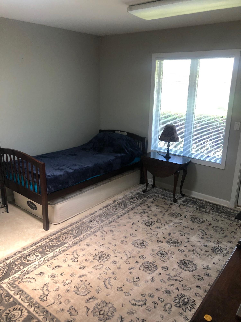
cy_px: 161
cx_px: 120
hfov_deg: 49.7
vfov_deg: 63.4
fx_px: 260
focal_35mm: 28
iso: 40
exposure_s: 1/20
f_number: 1.8
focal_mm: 3.99
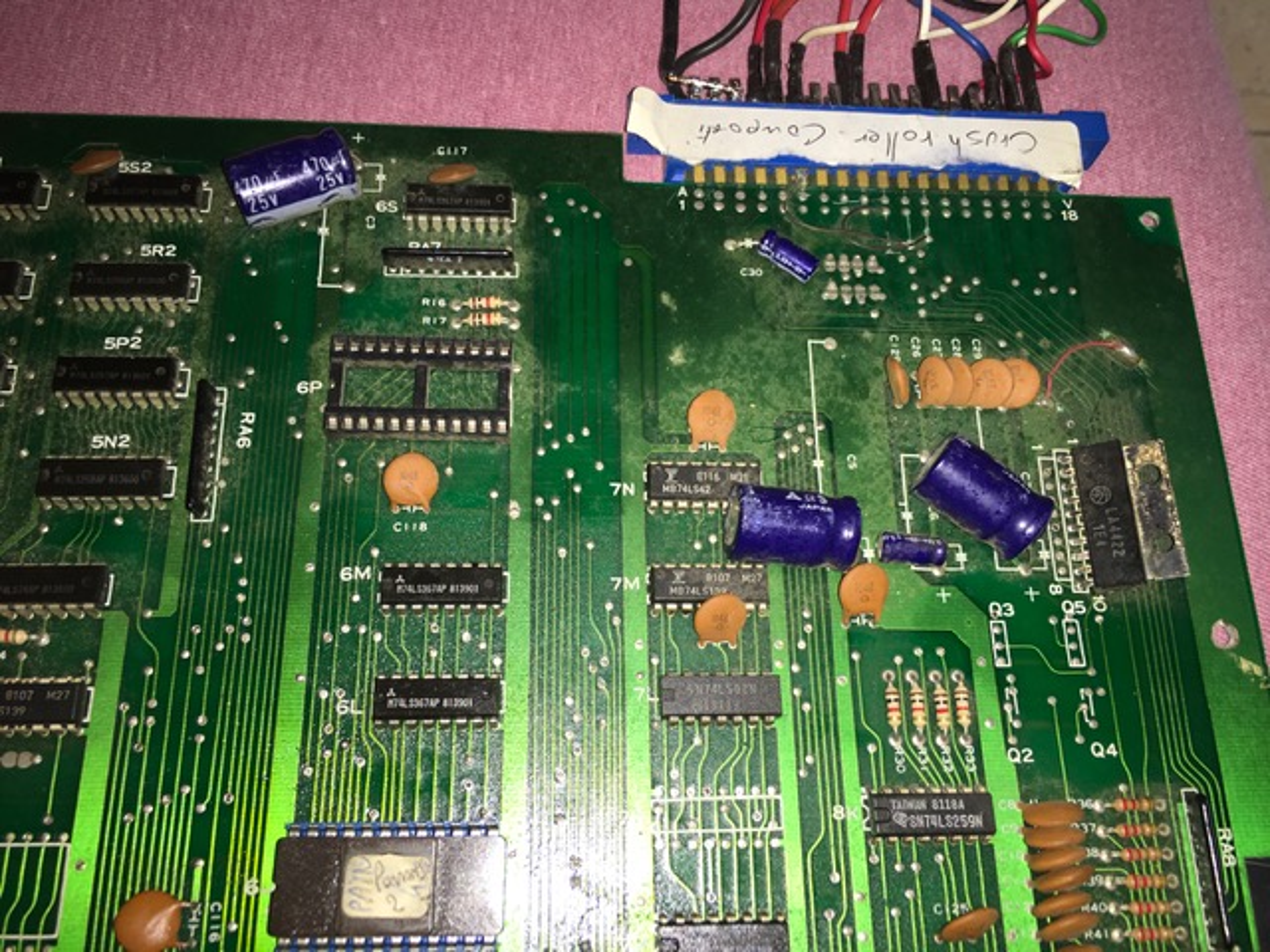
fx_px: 1064
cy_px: 476
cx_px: 635
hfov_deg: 61.7
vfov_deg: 48.2
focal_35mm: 29
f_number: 2.2
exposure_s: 1/58
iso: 25
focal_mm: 4.15
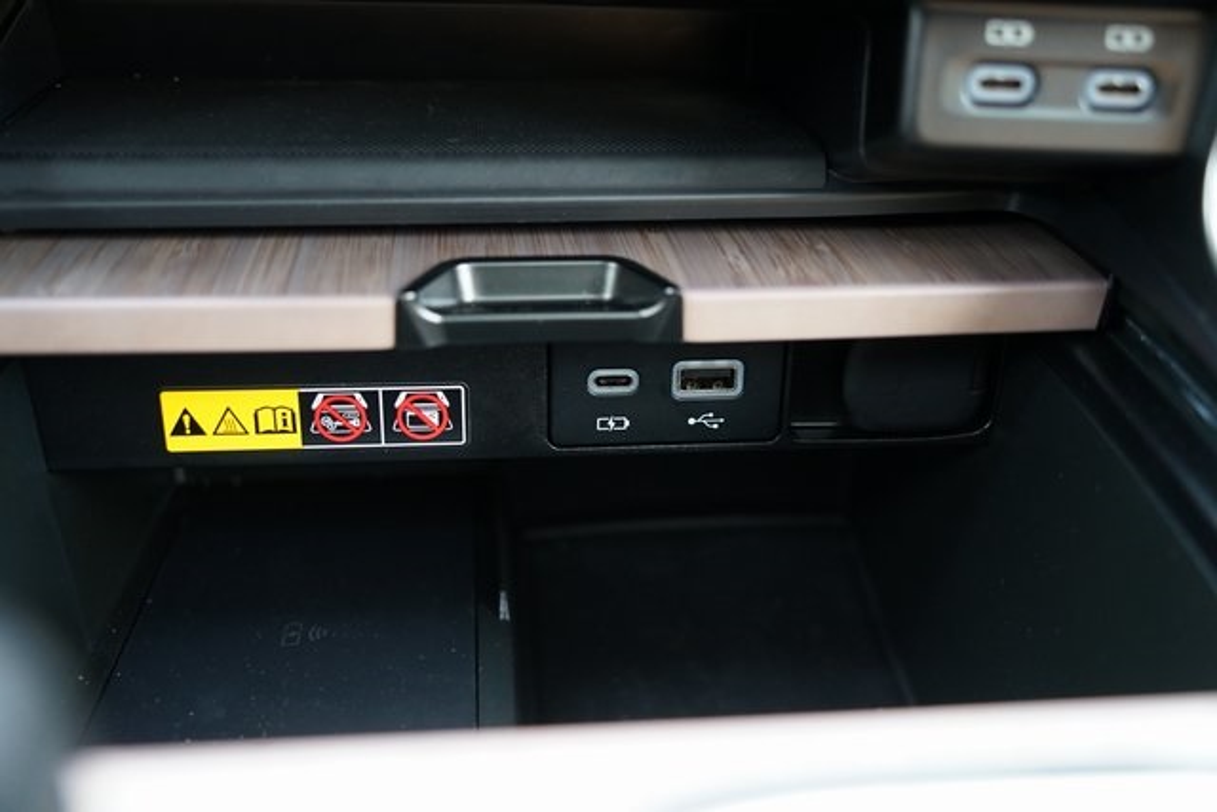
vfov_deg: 36.0
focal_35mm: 37
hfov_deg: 51.9
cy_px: 406
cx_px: 608
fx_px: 1251
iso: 1600
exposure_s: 1/60
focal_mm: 37
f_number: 3.2
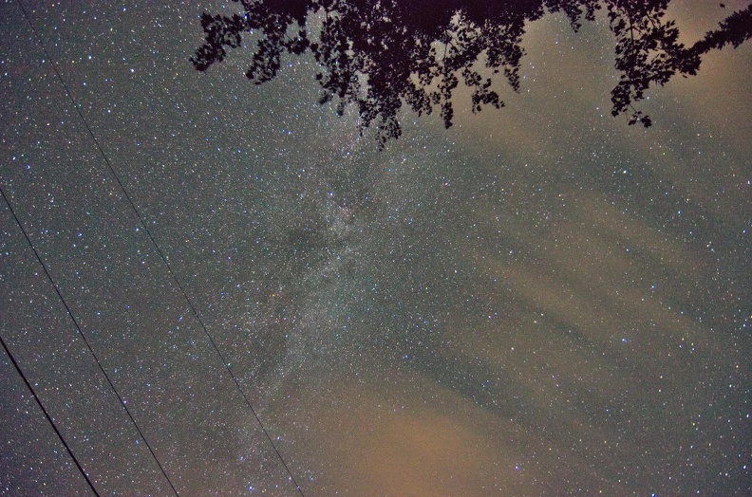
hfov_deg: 90.1
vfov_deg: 67.1
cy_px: 248
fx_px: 375
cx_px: 376
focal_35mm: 18
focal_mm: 12
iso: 100
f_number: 4
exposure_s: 30
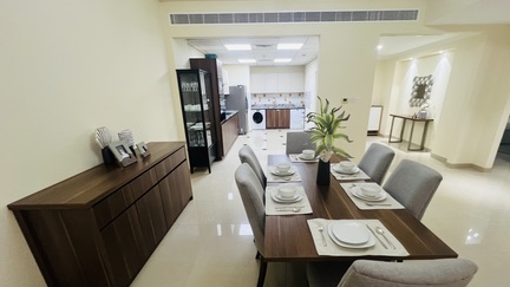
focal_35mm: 15
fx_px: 203
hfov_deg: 102.9
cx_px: 269
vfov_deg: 70.1
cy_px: 166
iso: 160
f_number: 1.8
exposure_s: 1/50
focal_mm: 1.57
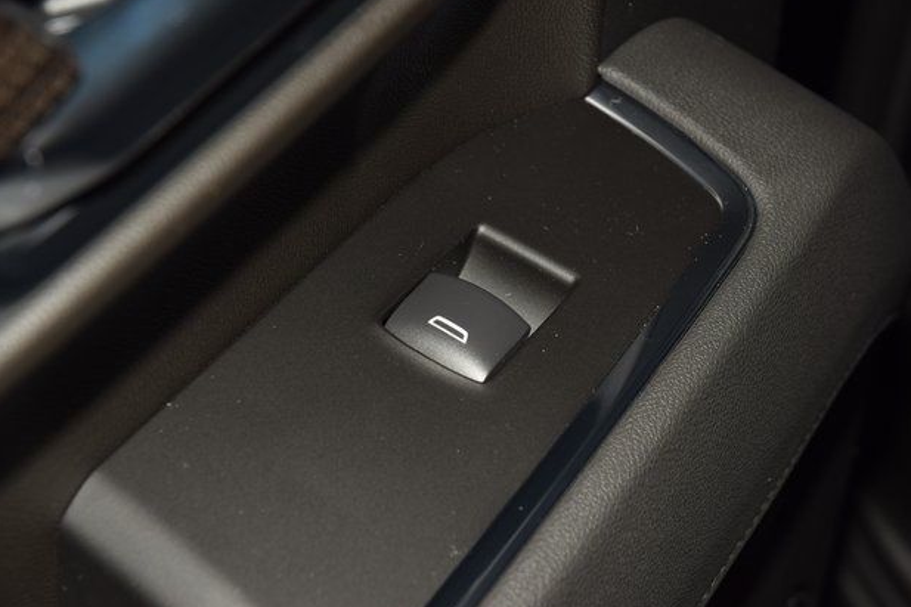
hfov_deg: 18.8
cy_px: 301
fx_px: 2757
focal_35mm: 109
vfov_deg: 12.6
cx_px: 470
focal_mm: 70
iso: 100
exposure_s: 1/125
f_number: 8
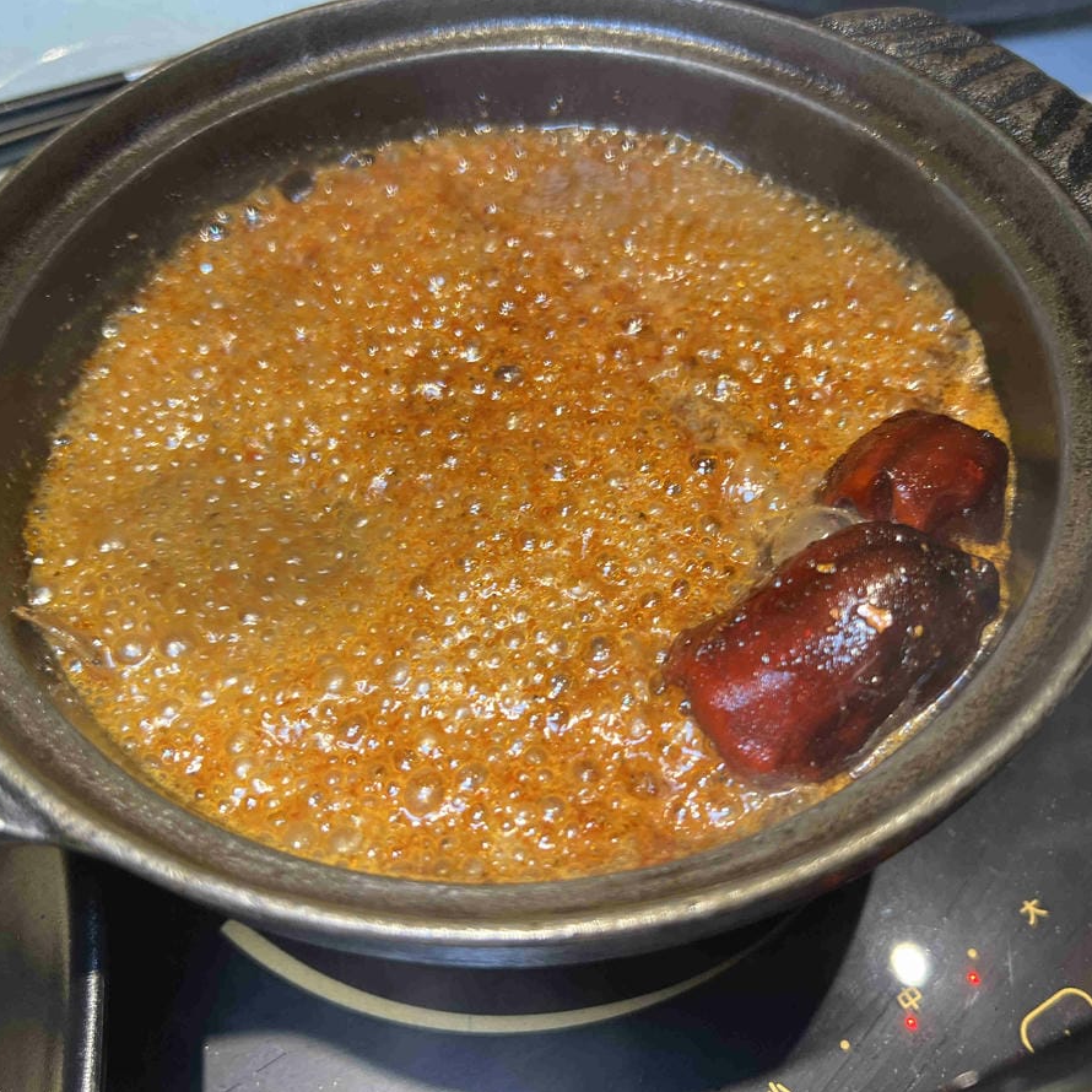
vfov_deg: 52.5
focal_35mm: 31
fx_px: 1106
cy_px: 550
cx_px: 593
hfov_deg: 52.5
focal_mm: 5.7
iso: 80
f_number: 1.5
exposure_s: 1/120
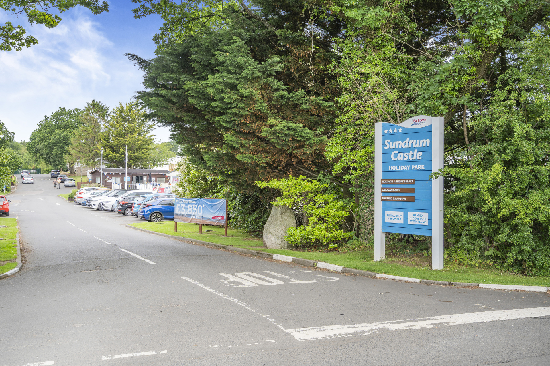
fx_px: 535
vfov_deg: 37.9
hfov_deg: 54.4
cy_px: 183
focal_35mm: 35
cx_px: 275
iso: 100
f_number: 8
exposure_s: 1/30
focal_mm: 35
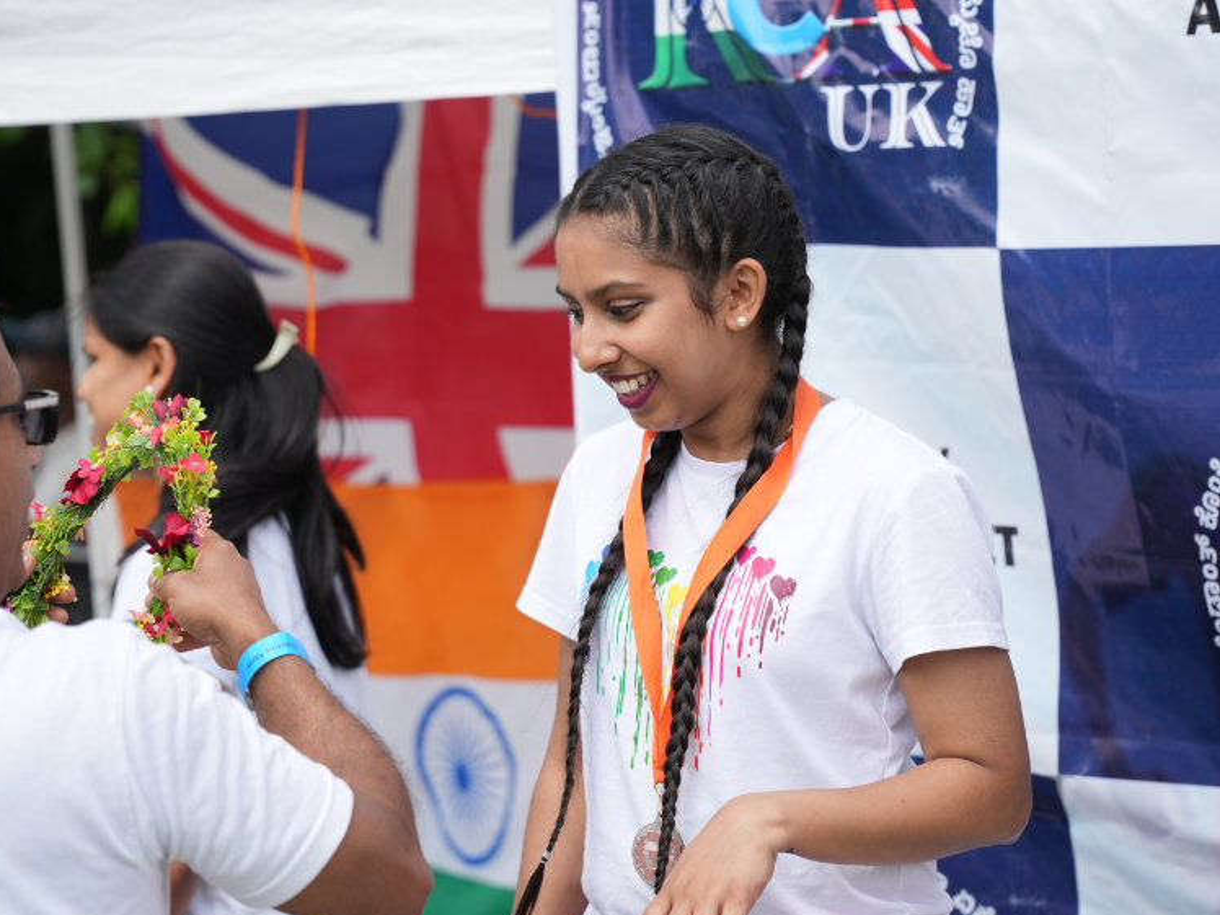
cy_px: 516
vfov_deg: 16.6
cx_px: 618
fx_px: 3134
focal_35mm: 89
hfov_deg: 22.0
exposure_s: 1/2000
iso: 250
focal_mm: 67.7
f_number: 2.8
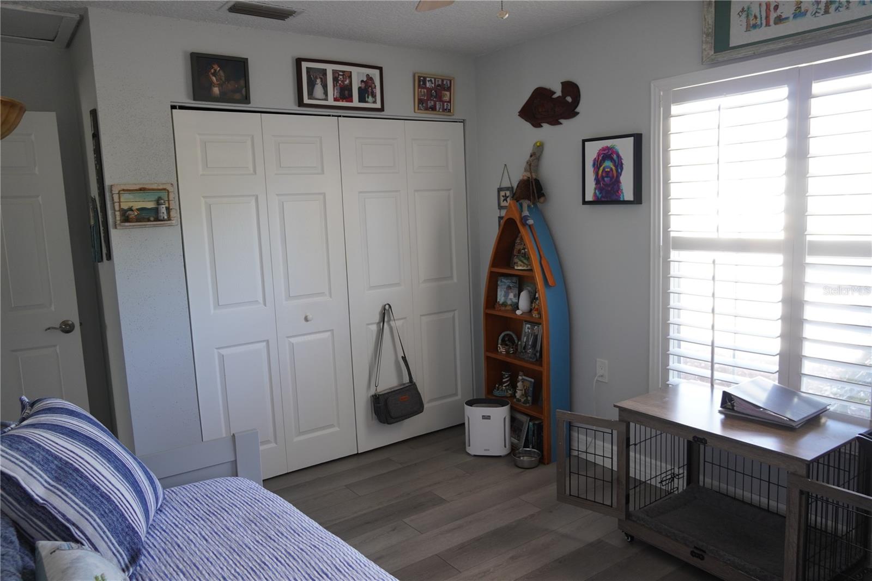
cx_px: 436
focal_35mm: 27
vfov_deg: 47.9
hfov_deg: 67.4
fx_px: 654
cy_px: 290
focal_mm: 18
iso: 320
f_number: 3.5
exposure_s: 1/30
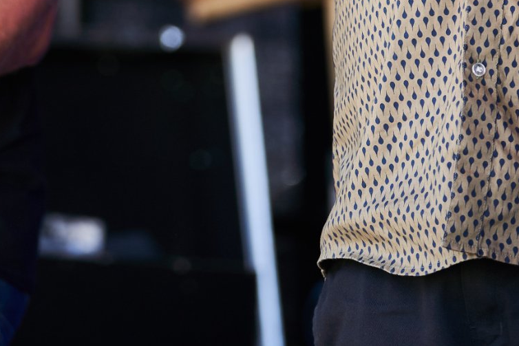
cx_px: 90
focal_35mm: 560
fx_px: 8074
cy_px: -193
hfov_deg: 3.7
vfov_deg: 2.5
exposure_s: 1/250
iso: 100
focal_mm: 165
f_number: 2.8
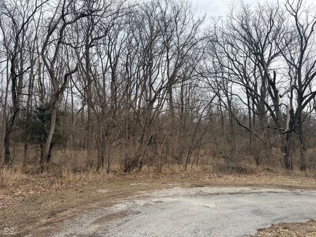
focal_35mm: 24
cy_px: 118
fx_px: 219
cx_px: 158
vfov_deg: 56.8
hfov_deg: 71.6
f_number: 1.78
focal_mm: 6.76
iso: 80
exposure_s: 1/2907
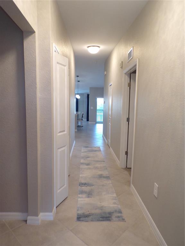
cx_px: 92
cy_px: 123
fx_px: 171
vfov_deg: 71.6
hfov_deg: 56.8
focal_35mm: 24
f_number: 3
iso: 187
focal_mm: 4.3
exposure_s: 1/34
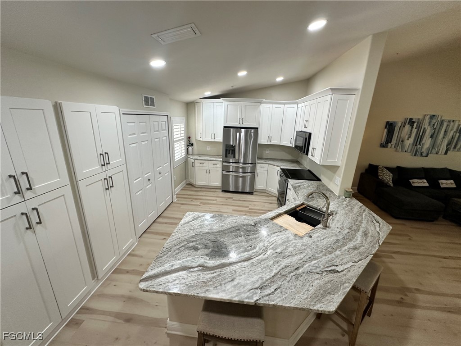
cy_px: 173
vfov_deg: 85.7
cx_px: 230
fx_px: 186
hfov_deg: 102.1
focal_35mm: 14
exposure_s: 1/120
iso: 200
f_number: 2.2
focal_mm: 2.22
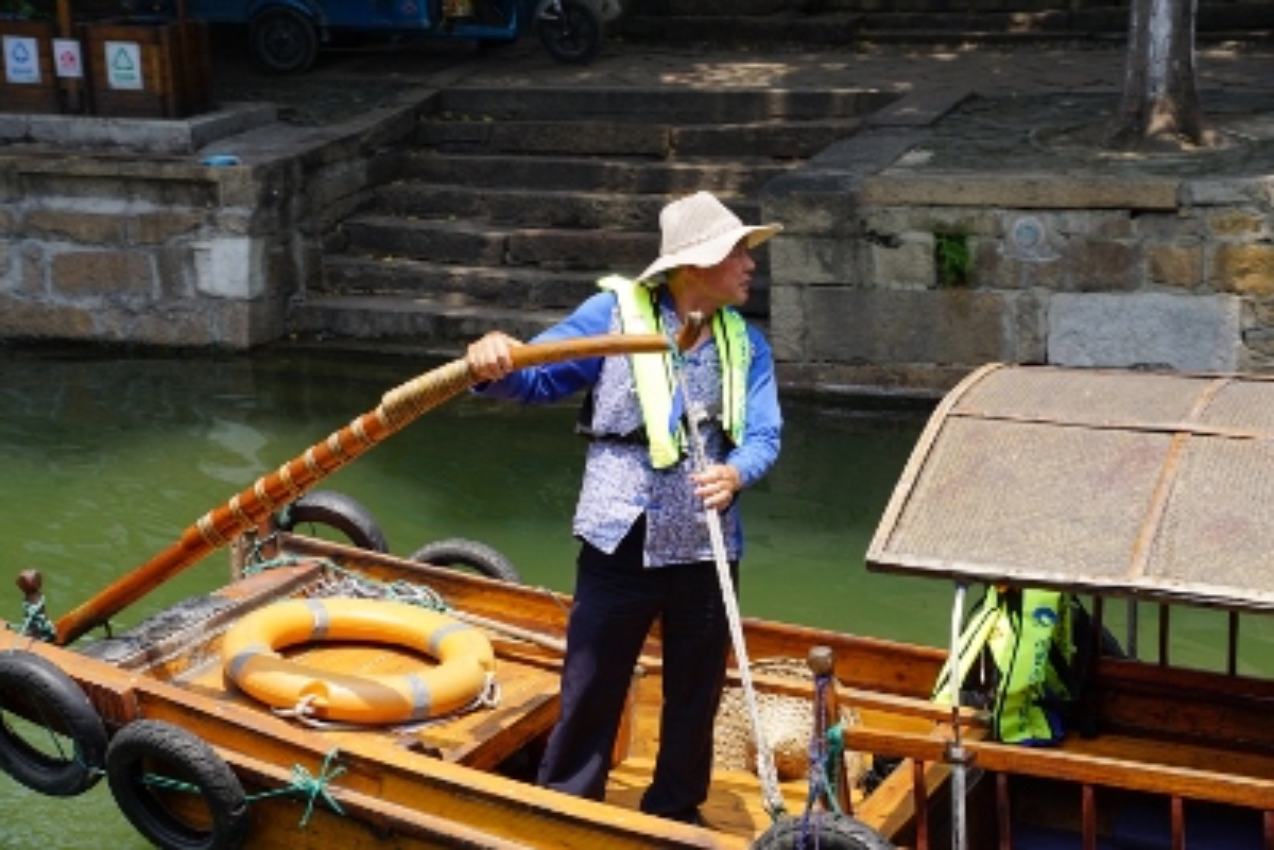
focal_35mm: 68
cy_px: 425
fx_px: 2389
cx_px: 637
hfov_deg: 29.9
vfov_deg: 20.2
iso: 100
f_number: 8
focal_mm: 45
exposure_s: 1/125
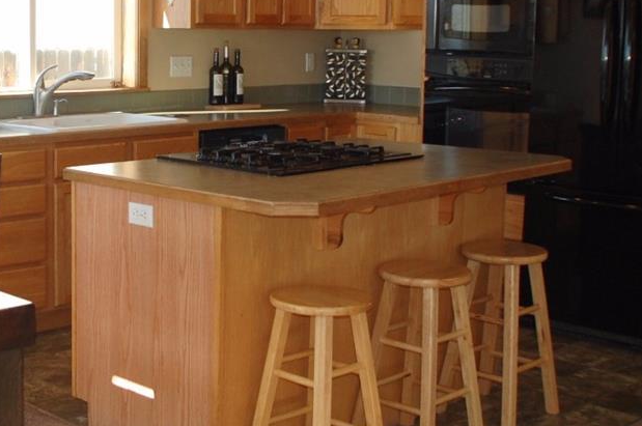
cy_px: 122
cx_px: 75
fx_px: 1425
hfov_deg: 24.7
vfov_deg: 16.9
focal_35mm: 80
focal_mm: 22
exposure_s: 1/200
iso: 400
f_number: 3.8
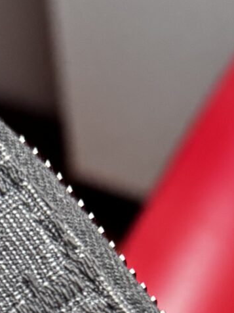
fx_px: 1163
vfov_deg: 13.7
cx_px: 12
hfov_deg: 11.4
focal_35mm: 129
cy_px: 554
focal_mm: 6.76
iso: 640
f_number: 1.78
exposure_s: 1/60
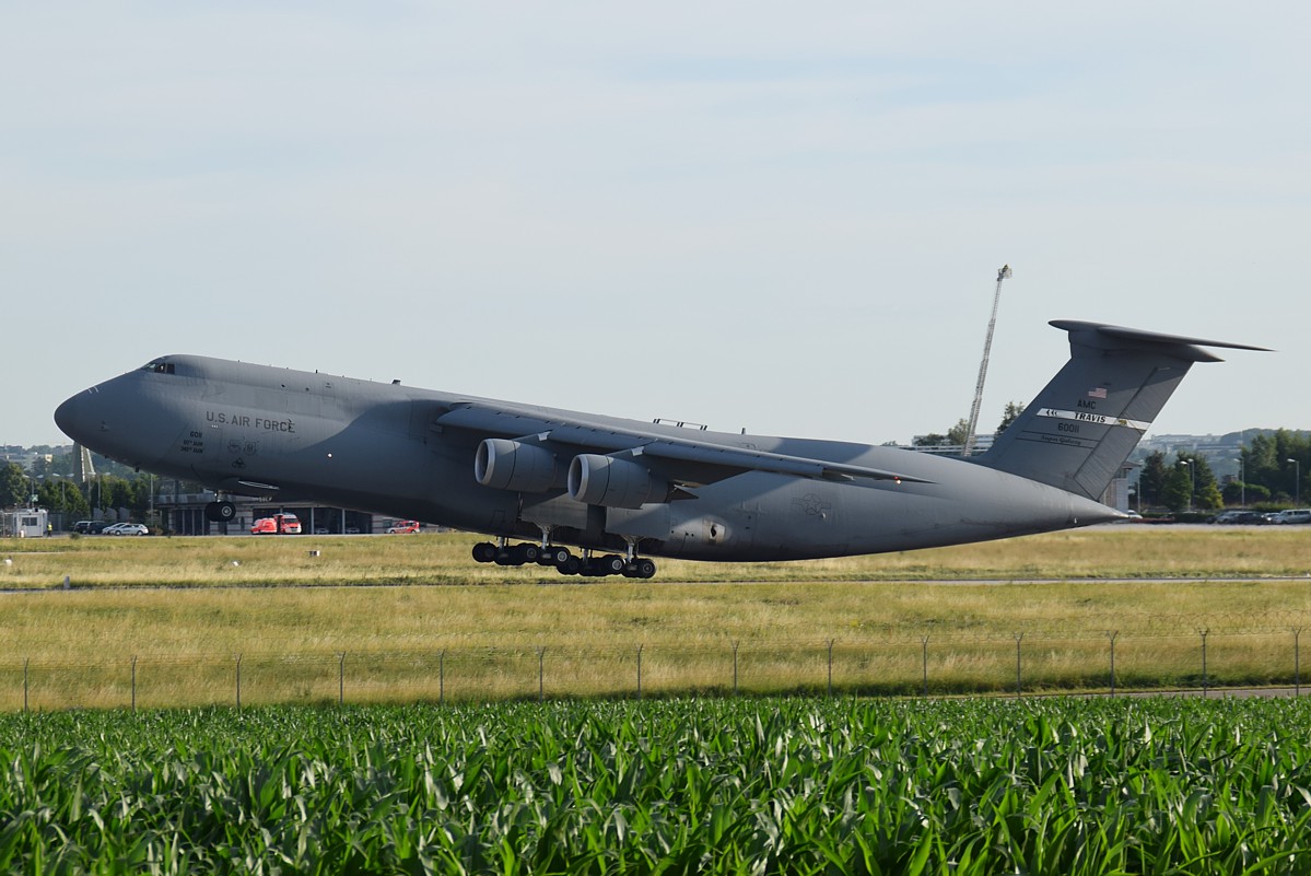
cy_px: 438
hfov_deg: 15.9
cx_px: 656
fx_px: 4700
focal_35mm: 129
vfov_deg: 10.6
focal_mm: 86
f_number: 7.1
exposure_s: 1/800
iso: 200
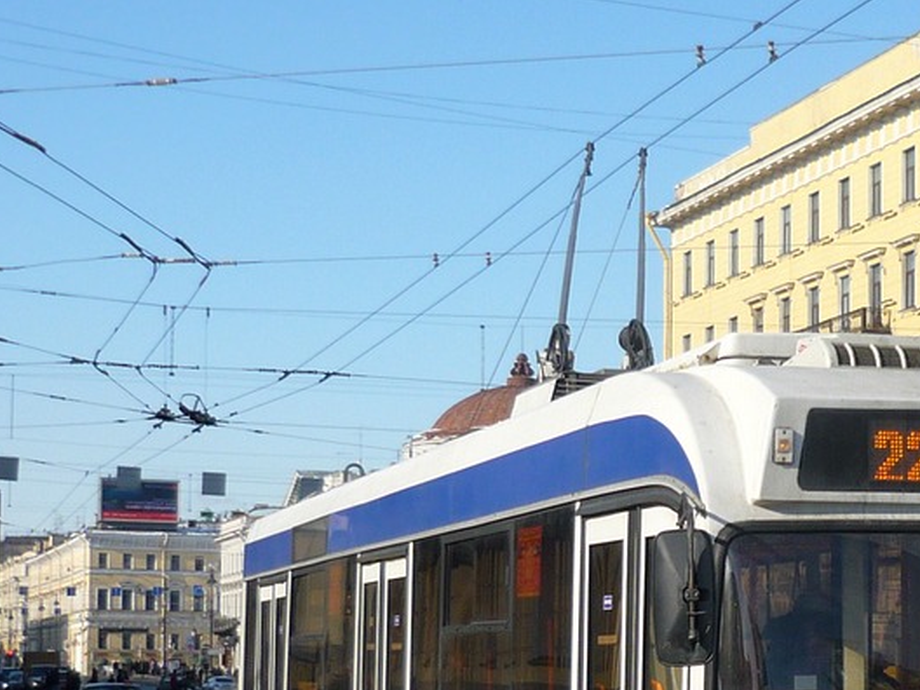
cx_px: 828
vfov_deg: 22.4
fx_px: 1701
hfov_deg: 29.1
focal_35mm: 64
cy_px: 612
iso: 100
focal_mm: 5.5
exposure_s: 1/200
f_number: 8
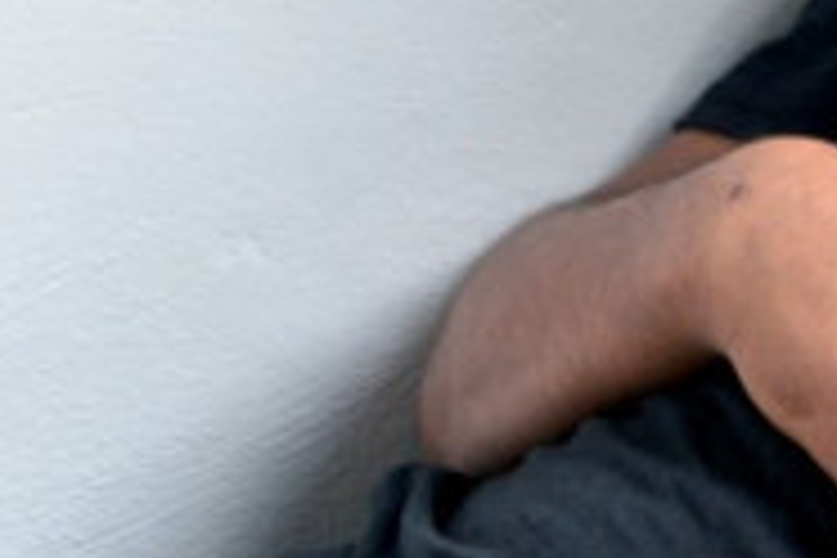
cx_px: 1404
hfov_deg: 15.2
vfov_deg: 11.4
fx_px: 2790
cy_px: 81
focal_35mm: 120
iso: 1000
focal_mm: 29
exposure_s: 1/125
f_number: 2.8
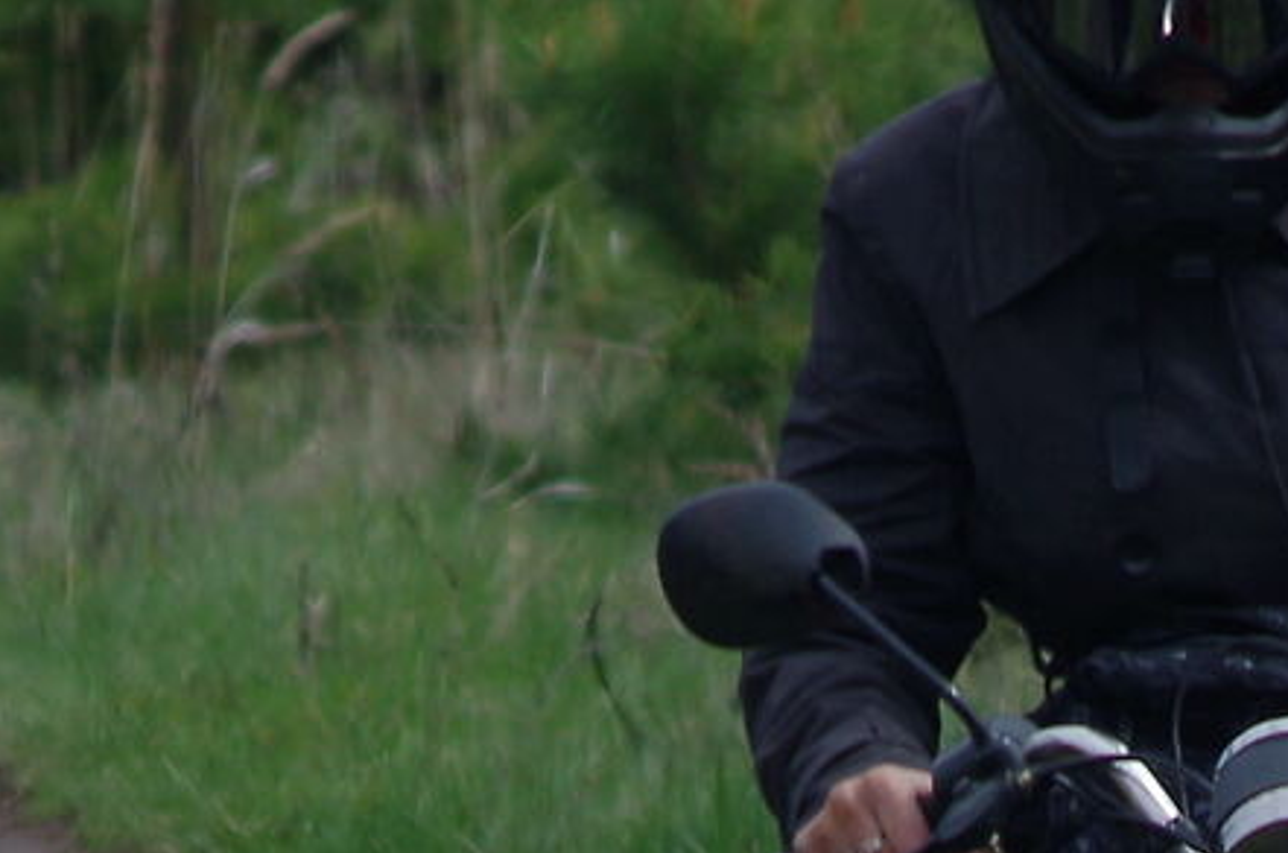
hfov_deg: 1.3
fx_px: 55407
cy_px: 1735
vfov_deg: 0.9
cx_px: 1162
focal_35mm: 1552
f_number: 7.1
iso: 100
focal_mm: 190
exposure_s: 1/250
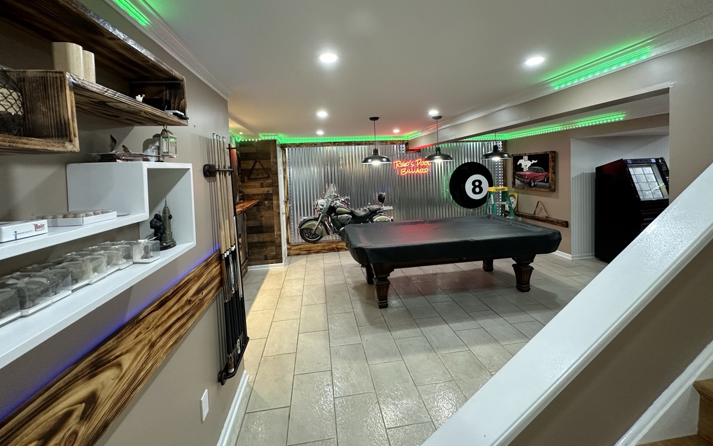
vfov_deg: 74.1
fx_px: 291
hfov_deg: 101.5
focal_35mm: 15
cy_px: 182
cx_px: 358
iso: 200
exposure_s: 1/60
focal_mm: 2.22
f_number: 2.2
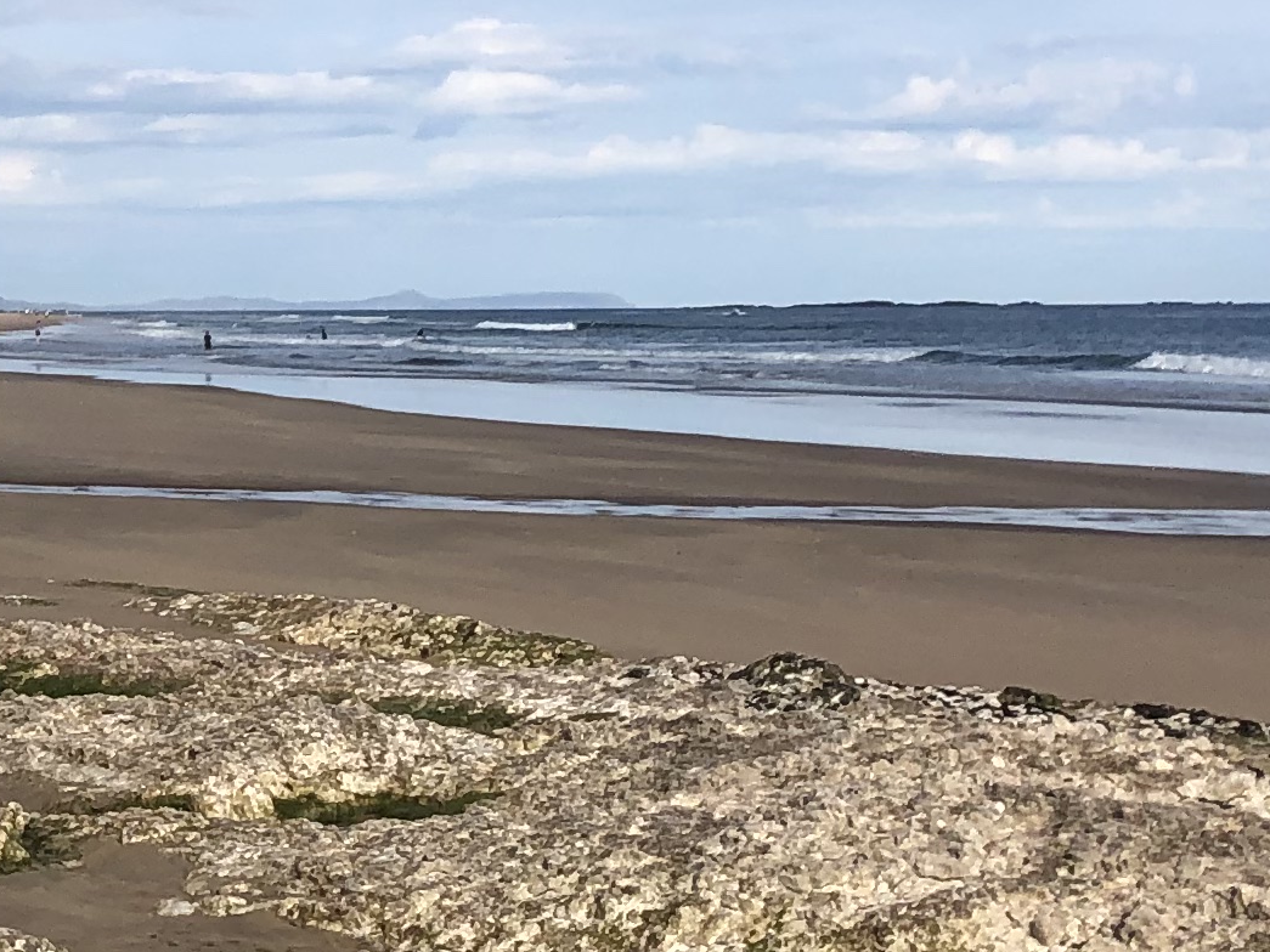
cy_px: -107
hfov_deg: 16.5
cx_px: -655
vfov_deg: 13.4
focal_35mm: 108
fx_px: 3963
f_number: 1.8
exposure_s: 1/2525
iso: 20
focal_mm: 4
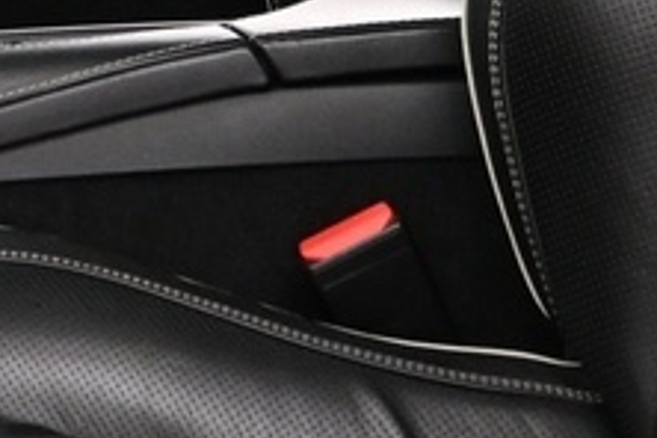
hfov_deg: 11.5
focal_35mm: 175
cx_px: -148
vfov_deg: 7.6
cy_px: -411
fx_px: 3194
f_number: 3.5
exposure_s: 1/25
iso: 1600
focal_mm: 16
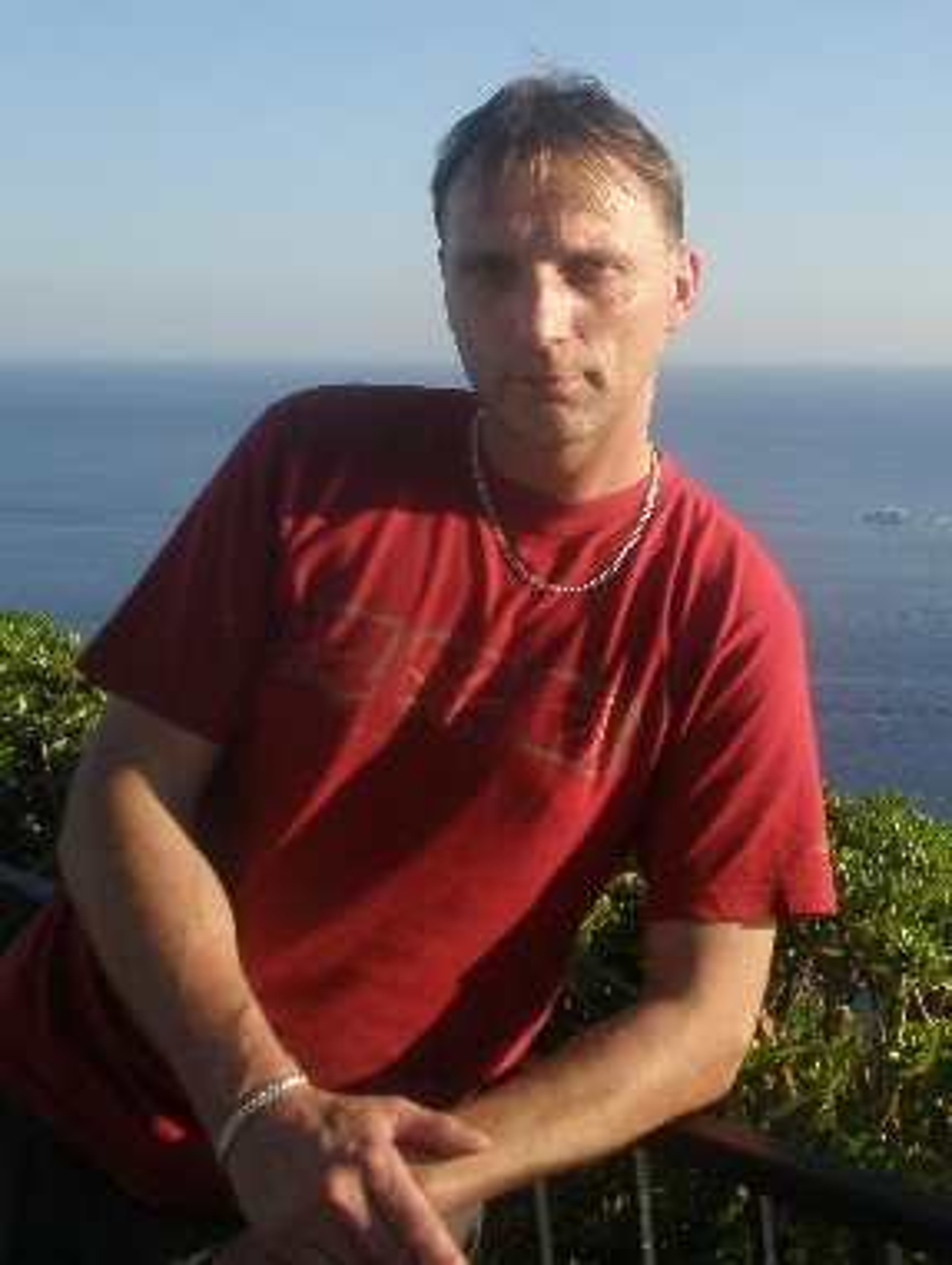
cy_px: 632
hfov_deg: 38.8
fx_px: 1353
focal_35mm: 37
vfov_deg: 50.1
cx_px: 476
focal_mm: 6.6
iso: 64
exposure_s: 1/500
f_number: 3.5
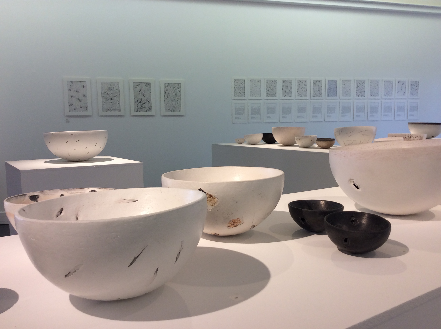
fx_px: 407
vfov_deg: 44.1
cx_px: 220
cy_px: 164
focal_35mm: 32
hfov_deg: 56.9
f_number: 2.4
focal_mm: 3.3
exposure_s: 1/25
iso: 32
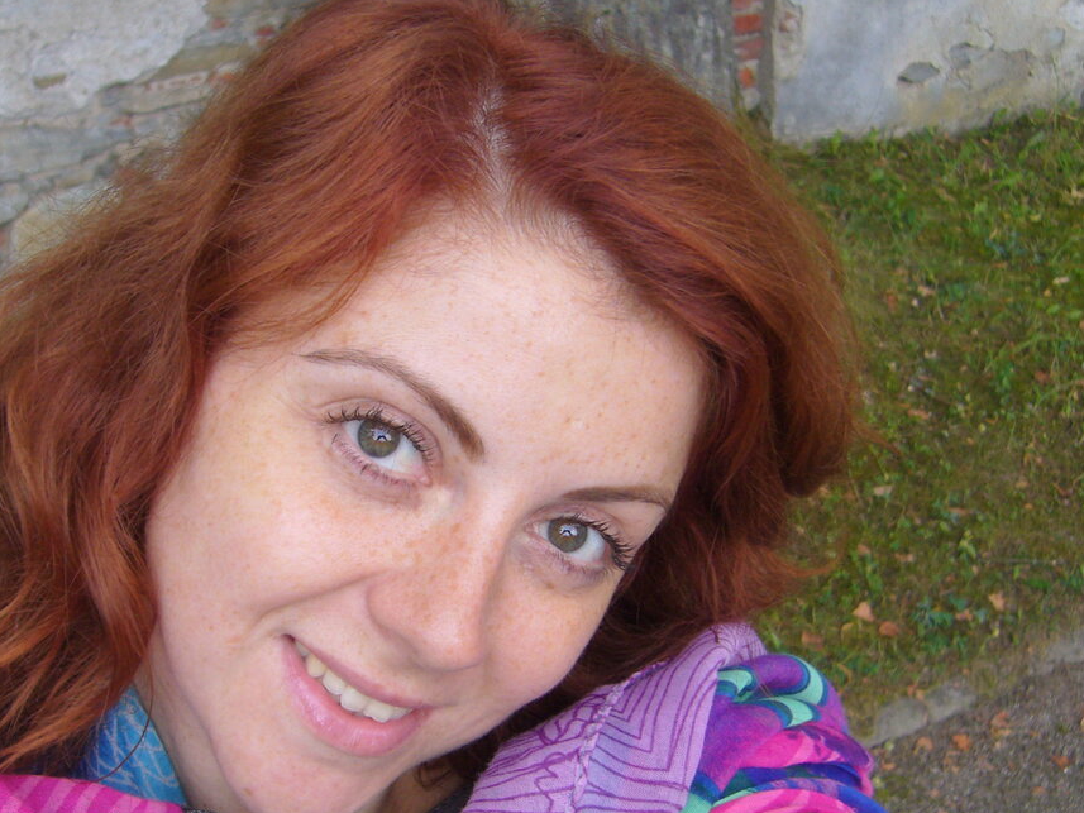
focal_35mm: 49
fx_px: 1535
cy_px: 496
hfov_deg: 38.8
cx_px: 473
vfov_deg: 29.6
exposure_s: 1/80
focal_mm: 5.8
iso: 80
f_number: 2.8
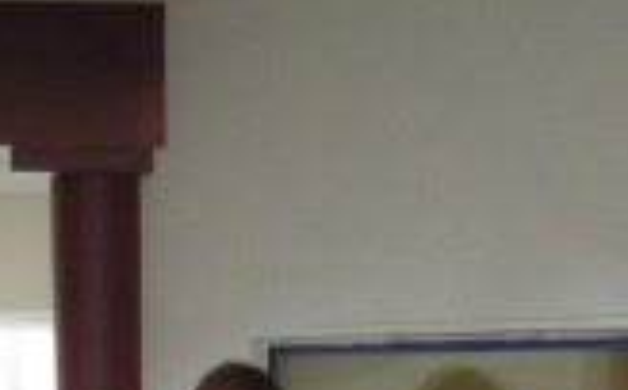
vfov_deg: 6.5
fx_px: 3333
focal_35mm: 195
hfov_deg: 10.1
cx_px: 1149
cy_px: 753
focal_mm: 8.4
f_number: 4
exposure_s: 1/30
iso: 400
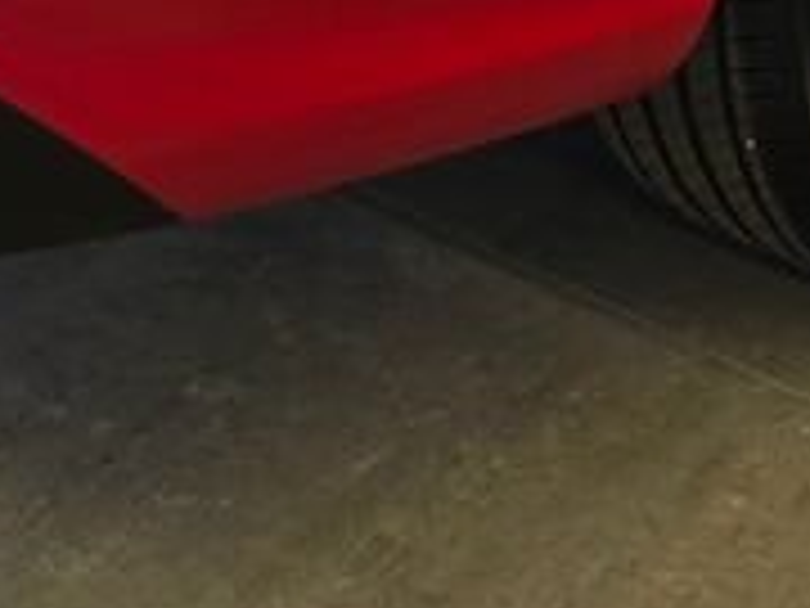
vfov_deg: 9.5
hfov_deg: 15.0
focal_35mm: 131
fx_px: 3065
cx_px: 234
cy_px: -1049
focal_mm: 6.3
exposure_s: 1/100
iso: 40
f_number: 1.7
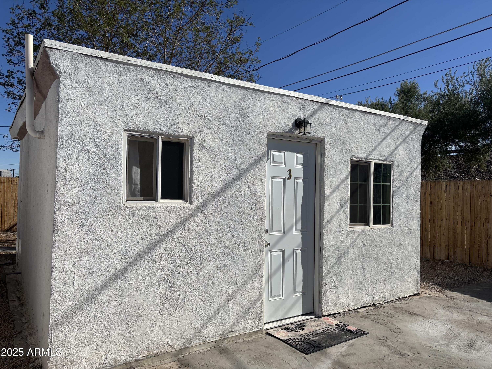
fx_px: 370
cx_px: 246
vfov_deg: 53.1
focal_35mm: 26
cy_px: 184
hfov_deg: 67.3
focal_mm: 5.96
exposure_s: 1/7692
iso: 50
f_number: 1.6
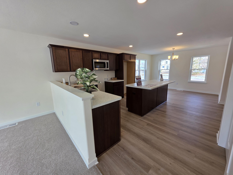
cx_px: 116
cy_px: 88
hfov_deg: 106.2
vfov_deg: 89.9
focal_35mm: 13
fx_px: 88
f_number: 1.9
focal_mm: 2.2
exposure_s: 1/120
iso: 32
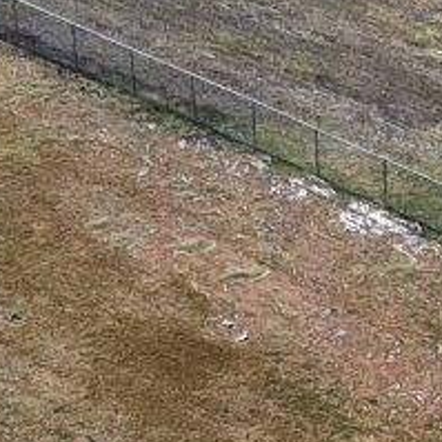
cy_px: 1184
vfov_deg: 7.3
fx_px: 3149
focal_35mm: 218
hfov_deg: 7.9
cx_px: 571
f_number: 1.8
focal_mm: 8.67
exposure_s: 1/4000
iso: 180
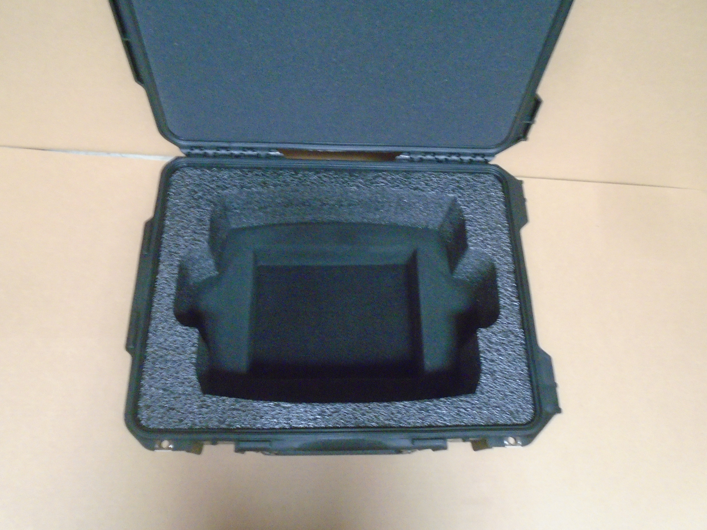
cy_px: 265
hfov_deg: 67.3
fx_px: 531
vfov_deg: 53.1
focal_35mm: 26
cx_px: 354
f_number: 3.2
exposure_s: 1/15
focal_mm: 4.6
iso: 800
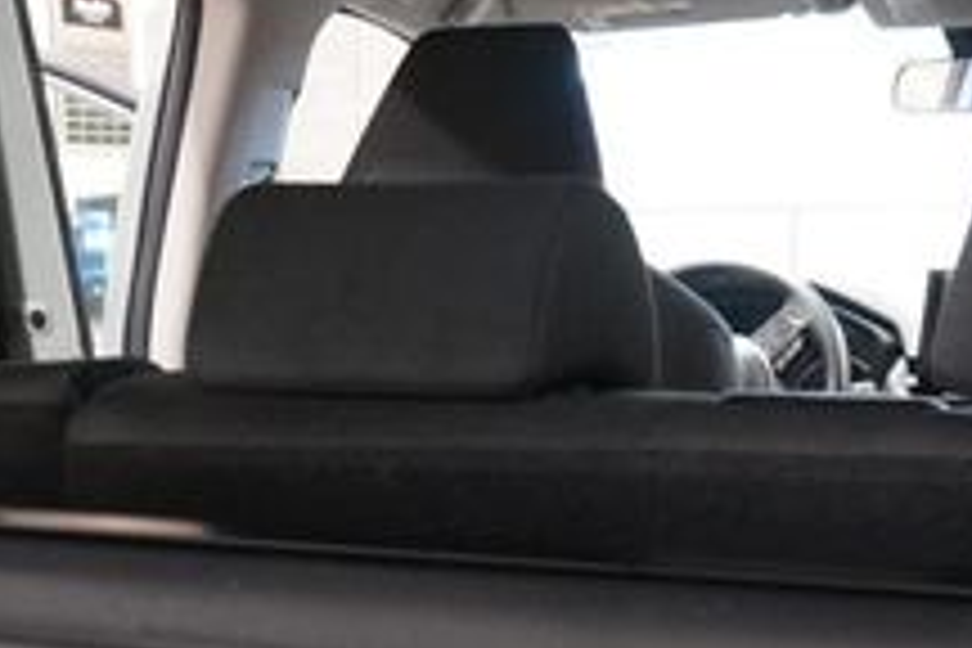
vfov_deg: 18.3
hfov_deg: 28.4
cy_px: 763
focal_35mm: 71
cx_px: 418
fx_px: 1917
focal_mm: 16
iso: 6400
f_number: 3.5
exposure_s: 1/50
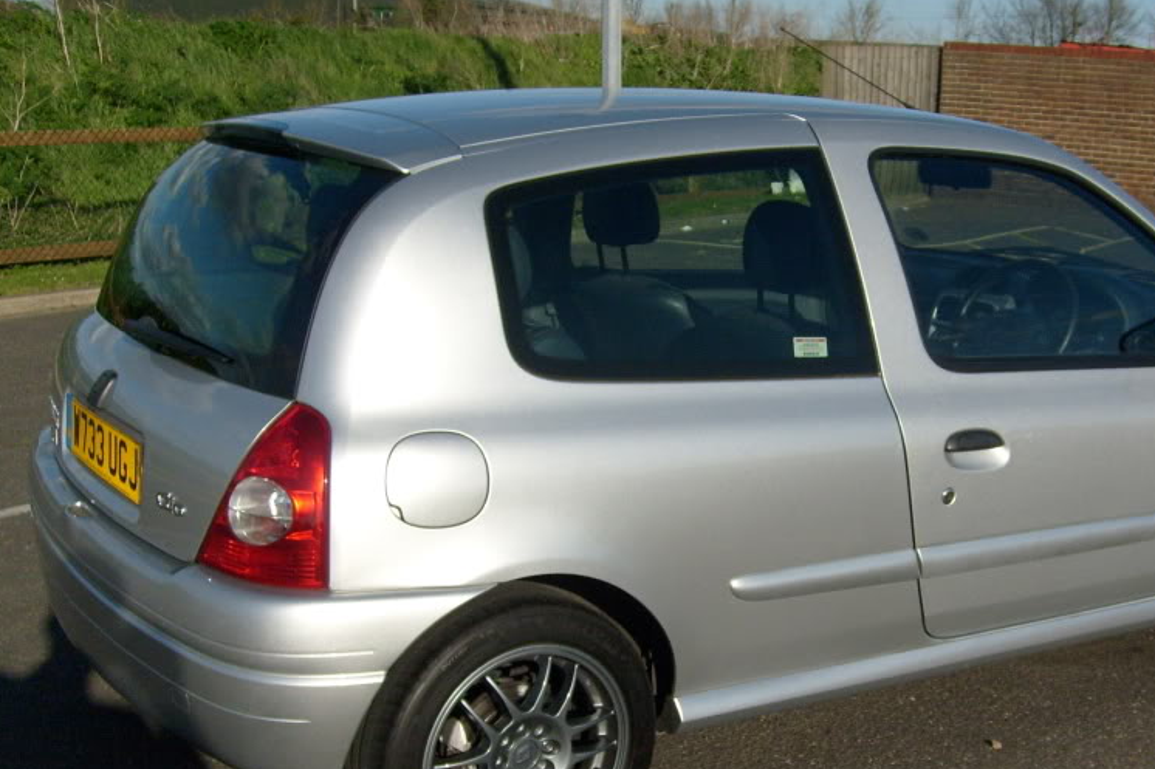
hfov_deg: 39.2
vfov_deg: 26.8
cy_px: 517
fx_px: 1604
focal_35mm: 50
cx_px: 757
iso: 80
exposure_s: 1/500
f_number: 7.1
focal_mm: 5.8
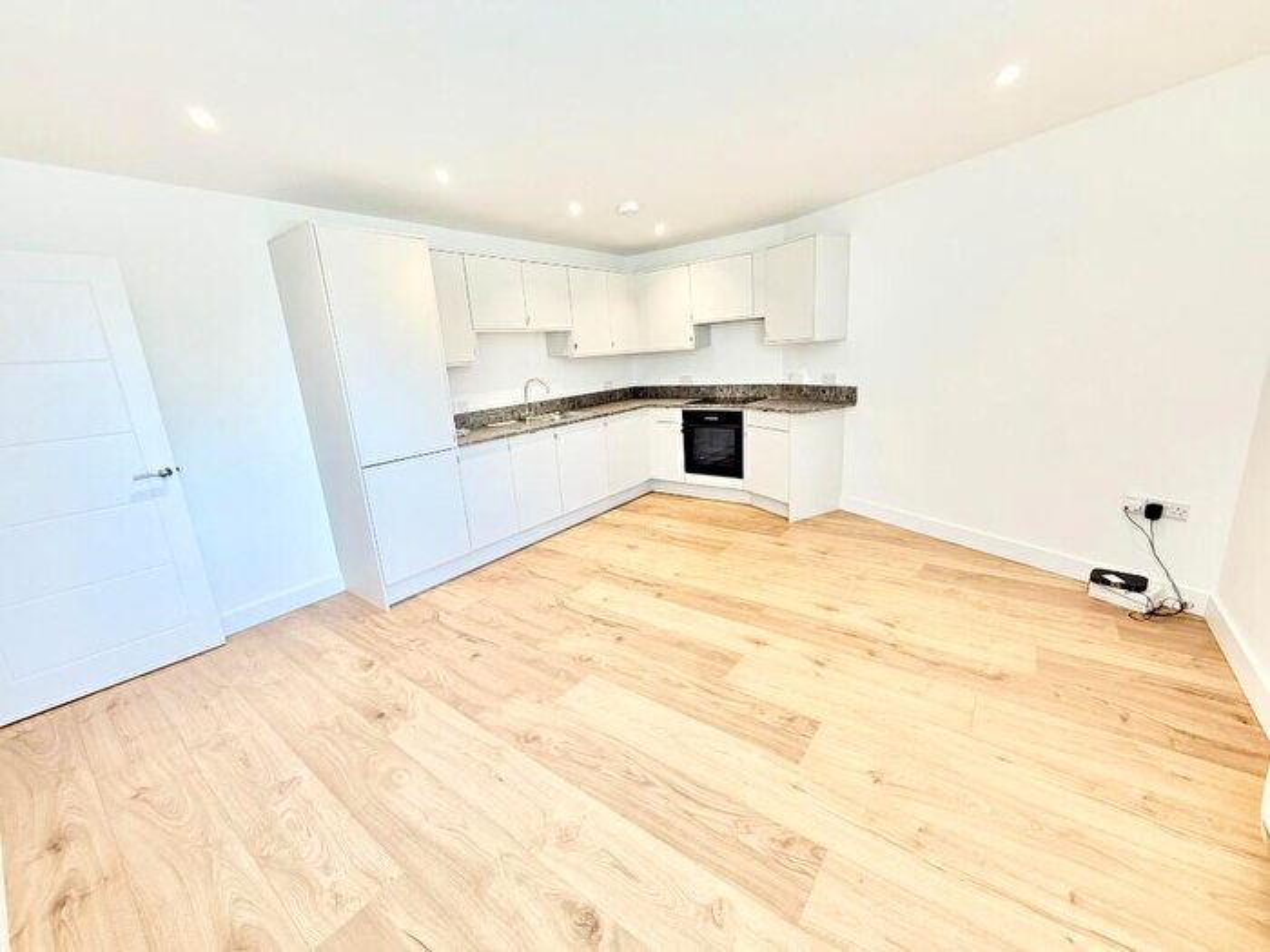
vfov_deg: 85.7
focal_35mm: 14
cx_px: 635
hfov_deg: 102.1
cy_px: 476
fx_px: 514
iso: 125
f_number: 2.2
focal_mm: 2.22
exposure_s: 1/100
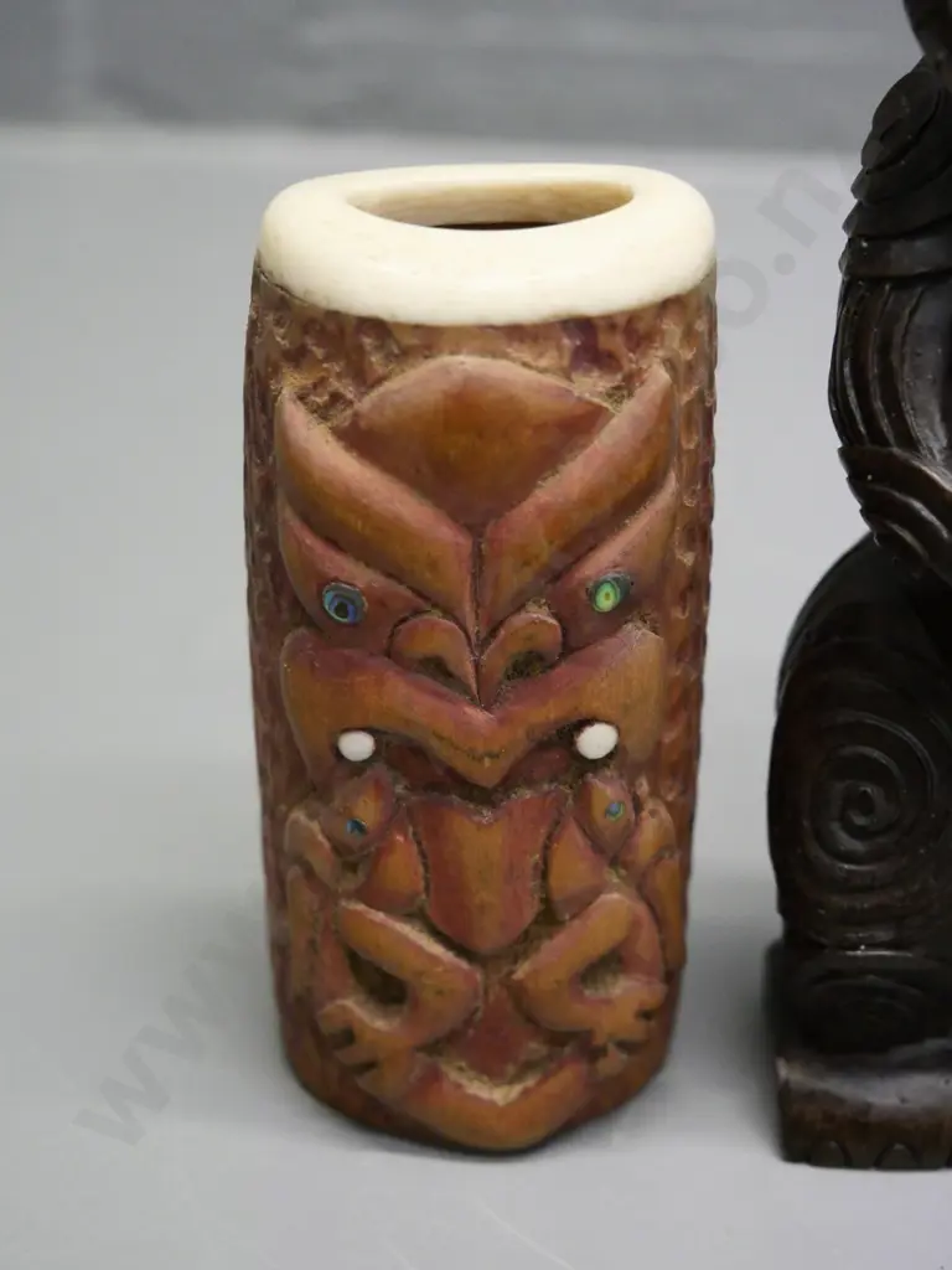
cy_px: 635
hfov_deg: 22.9
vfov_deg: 30.3
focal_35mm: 64
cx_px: 476
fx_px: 2347
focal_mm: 32
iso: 3200
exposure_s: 1/125
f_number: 5
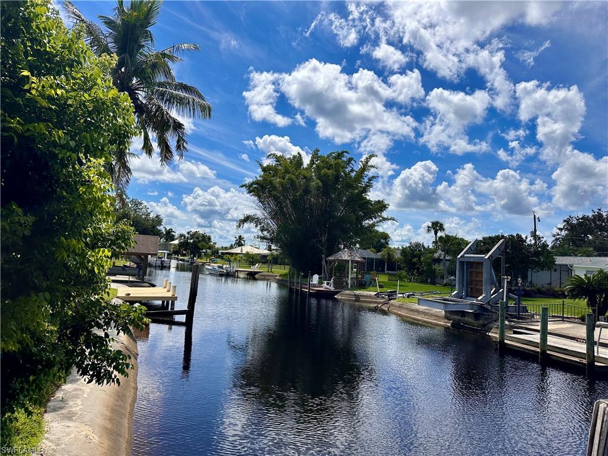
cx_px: 304
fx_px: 422
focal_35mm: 24
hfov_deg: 71.6
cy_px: 228
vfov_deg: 56.8
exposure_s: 1/10753
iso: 80
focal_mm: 6.86
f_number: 1.78
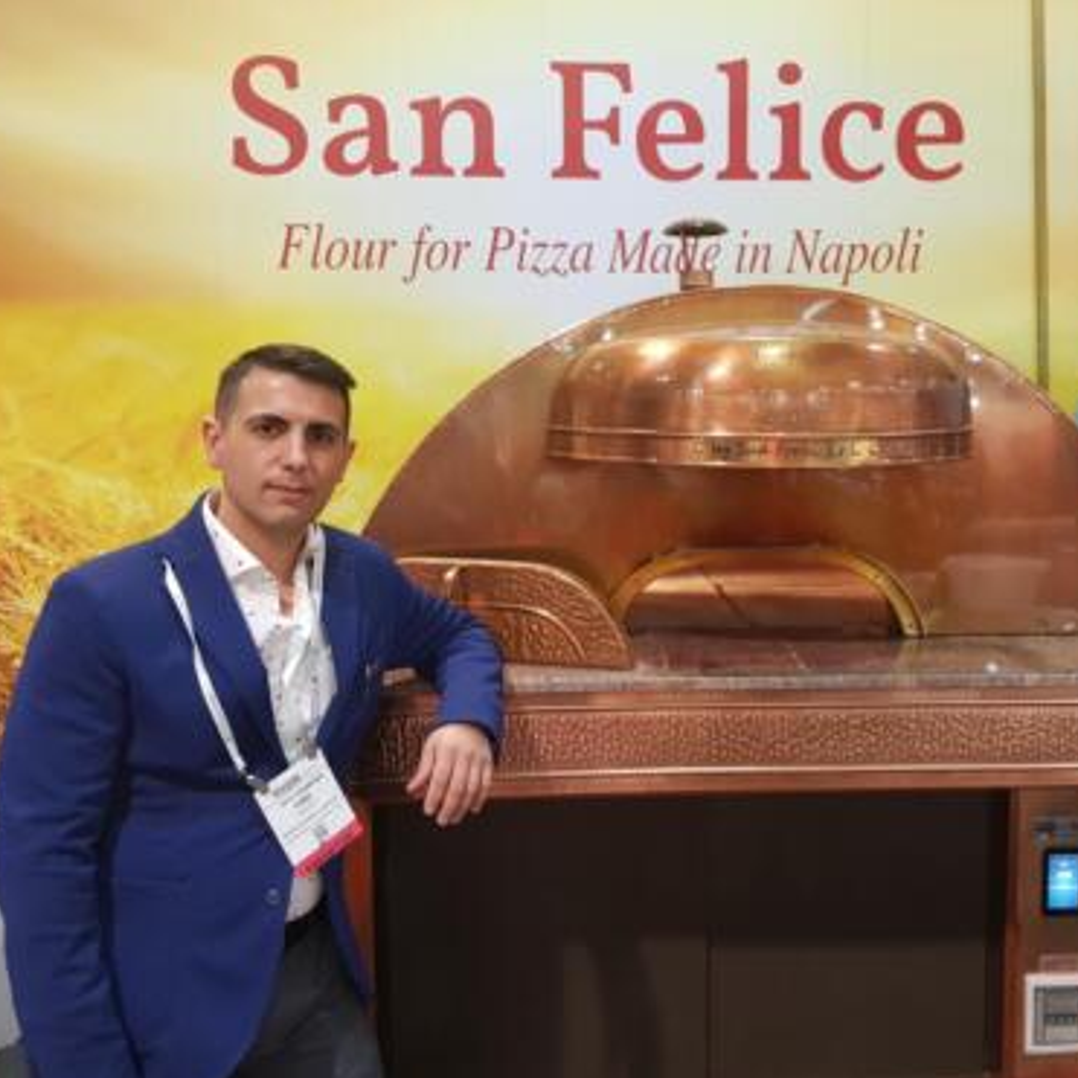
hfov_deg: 51.9
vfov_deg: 52.5
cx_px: 686
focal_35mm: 31
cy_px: 539
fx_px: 1092
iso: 250
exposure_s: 1/30
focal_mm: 4.2
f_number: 1.7
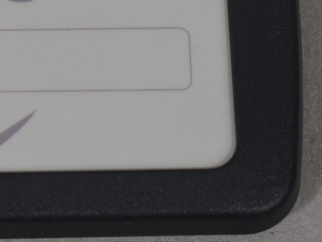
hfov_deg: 8.6
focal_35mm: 226
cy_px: 2
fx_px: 2106
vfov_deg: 6.5
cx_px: -81
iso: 400
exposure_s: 1/125
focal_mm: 55
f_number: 5.6
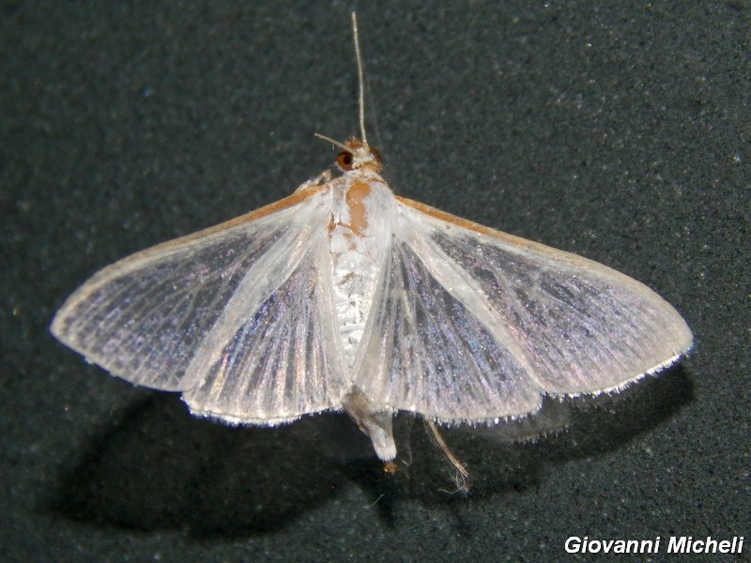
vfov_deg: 8.1
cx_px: 376
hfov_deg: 10.7
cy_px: 282
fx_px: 3992
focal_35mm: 184
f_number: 10.5
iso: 200
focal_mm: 32.8
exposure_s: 1/30
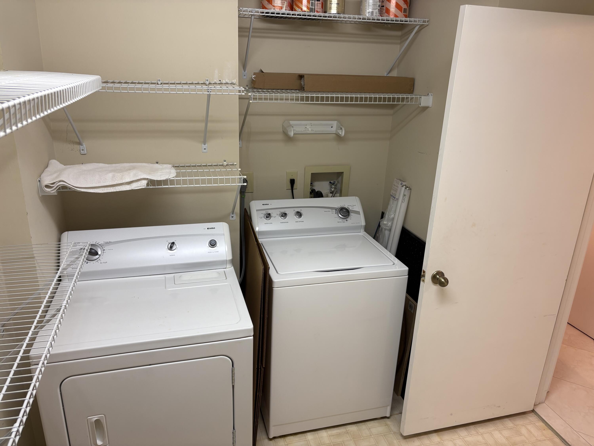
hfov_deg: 67.3
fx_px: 446
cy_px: 223
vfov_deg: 53.1
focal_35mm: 26
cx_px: 297
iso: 64
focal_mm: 5.96
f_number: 1.6
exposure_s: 1/60
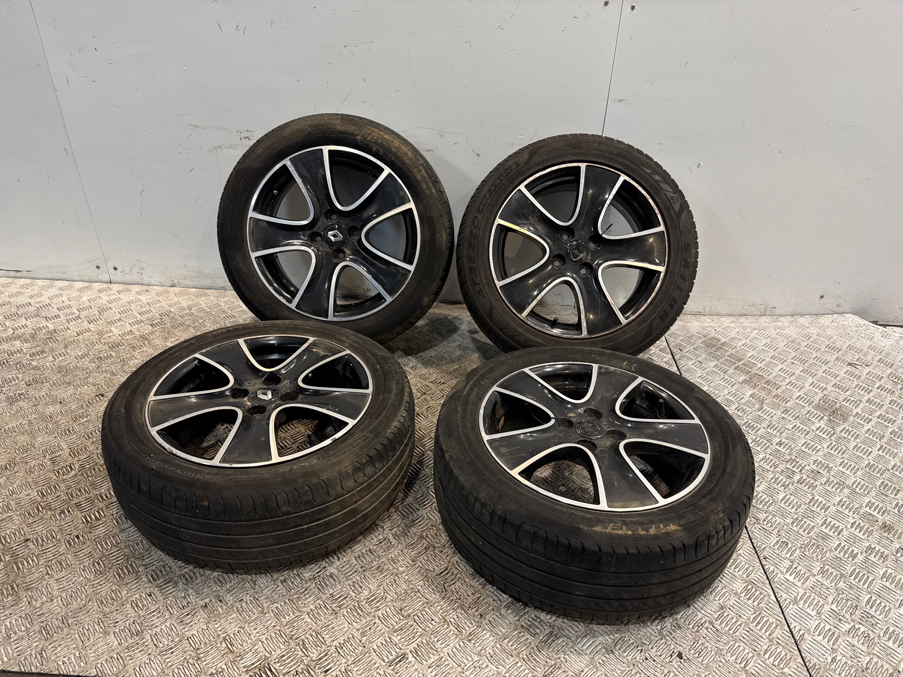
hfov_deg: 71.6
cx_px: 452
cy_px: 338
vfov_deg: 56.8
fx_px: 626
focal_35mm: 24
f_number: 1.78
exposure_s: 1/100
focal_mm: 6.76
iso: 100
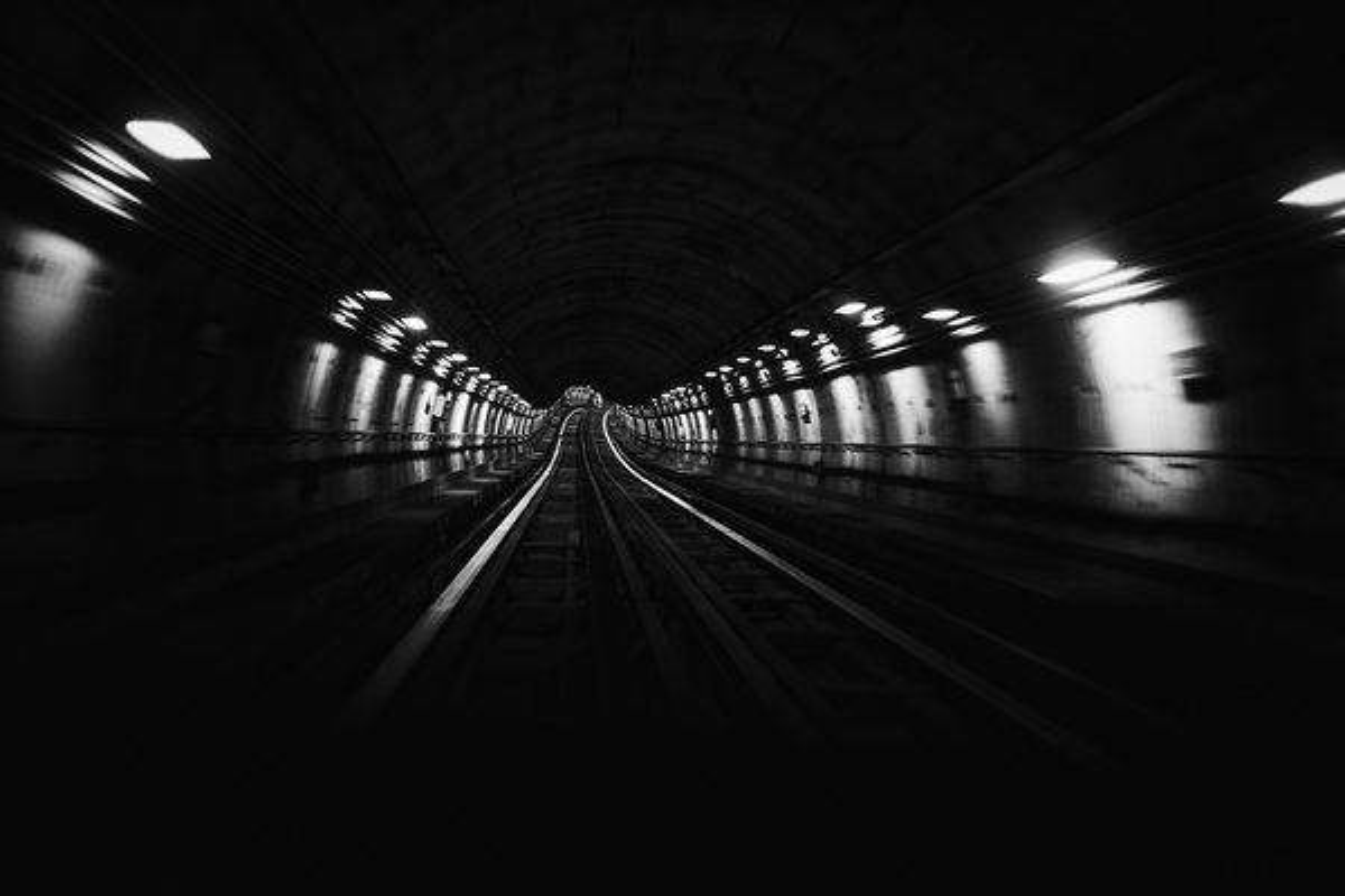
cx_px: 672
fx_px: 1980
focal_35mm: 53
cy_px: 448
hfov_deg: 37.5
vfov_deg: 25.5
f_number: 1.4
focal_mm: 35
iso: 2500
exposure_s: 1/30
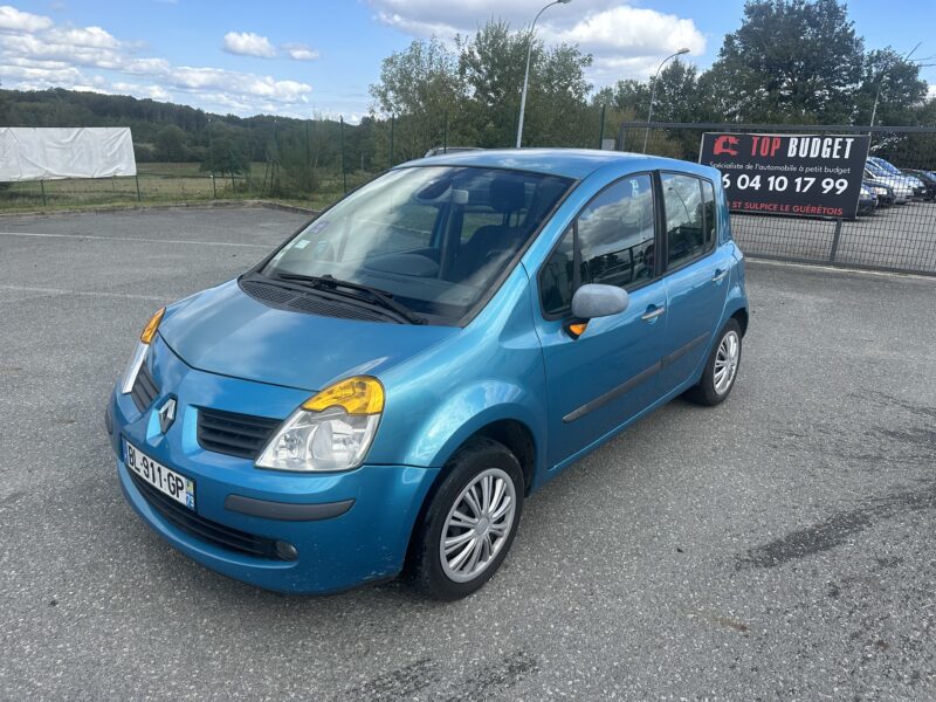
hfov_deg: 71.6
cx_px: 468
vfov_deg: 56.8
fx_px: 649
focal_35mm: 24
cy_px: 351
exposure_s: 1/2110
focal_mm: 6.86
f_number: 1.78
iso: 80
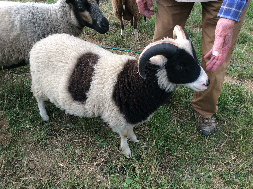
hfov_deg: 56.9
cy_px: 94
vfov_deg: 44.1
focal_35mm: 32
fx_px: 234
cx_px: 126
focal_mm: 3.3
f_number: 2.4
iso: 32
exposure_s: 1/299
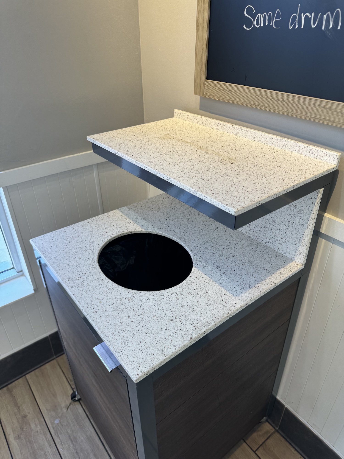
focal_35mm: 24
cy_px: 230
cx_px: 172
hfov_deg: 56.8
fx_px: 318
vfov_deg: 71.6
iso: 64
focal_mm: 6.76
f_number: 1.78
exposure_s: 1/120
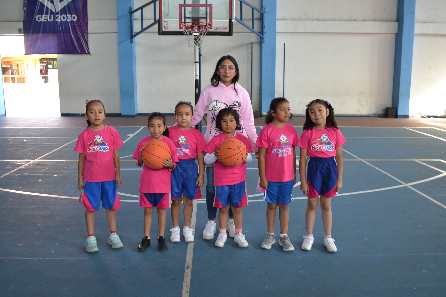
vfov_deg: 40.0
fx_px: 409
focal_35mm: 33
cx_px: 223
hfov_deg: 57.2
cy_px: 148
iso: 400
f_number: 4
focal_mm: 22
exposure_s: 1/60
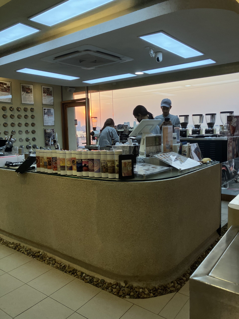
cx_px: 120
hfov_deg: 49.7
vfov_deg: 63.4
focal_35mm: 28
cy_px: 160
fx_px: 258
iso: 32
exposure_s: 1/296
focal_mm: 3.99
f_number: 1.8
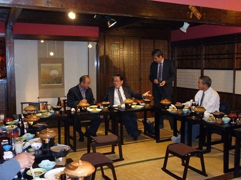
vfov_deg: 36.8
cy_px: 90
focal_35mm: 39
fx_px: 271
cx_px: 120
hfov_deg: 47.9
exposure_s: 1/60
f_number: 3.7
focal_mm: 6.9
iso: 1600
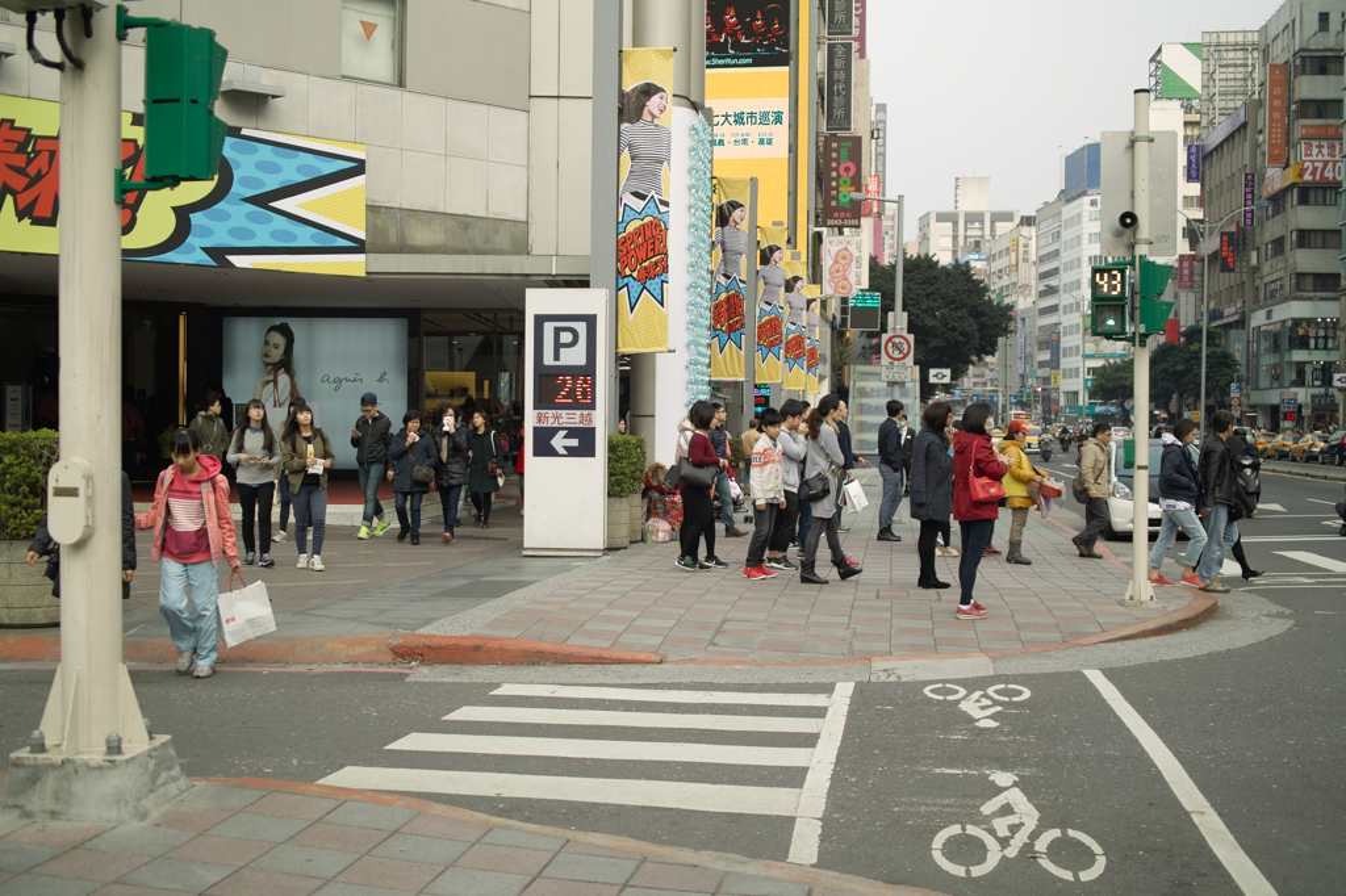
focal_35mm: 41
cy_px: 448
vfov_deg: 32.6
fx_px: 1532
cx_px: 673
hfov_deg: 47.4
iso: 100
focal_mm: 24.2
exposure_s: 1/500
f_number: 2.8
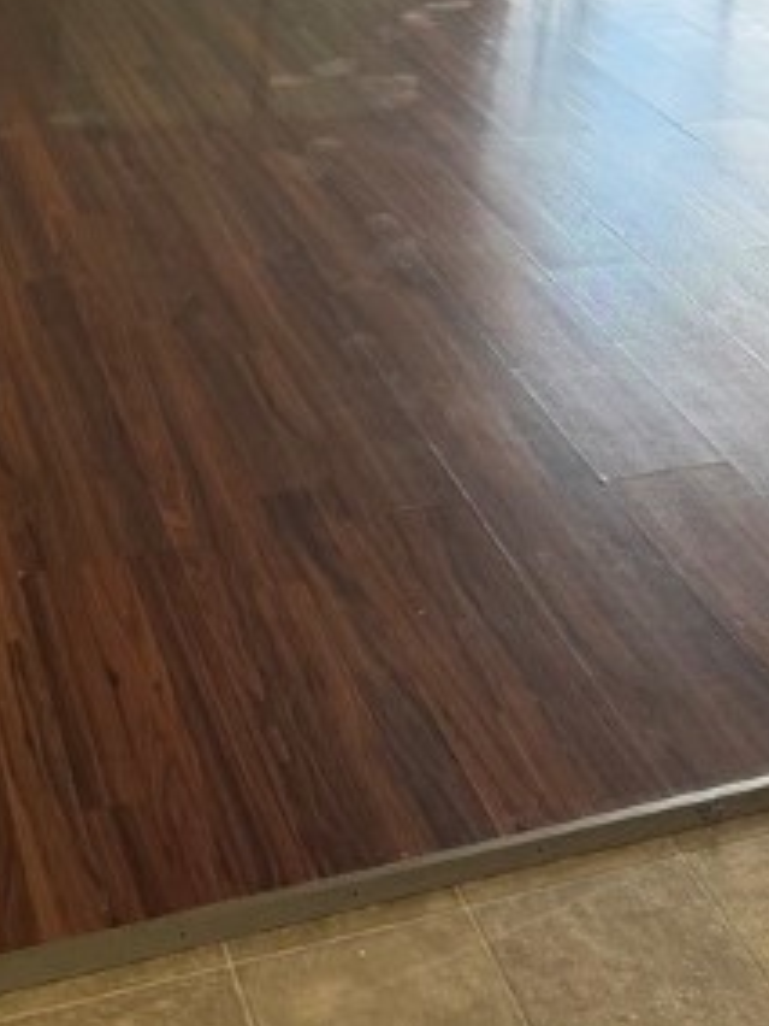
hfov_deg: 22.5
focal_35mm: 65
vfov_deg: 26.1
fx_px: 1925
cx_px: 509
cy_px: -253
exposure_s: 1/121
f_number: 1.78
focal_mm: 6.76
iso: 100
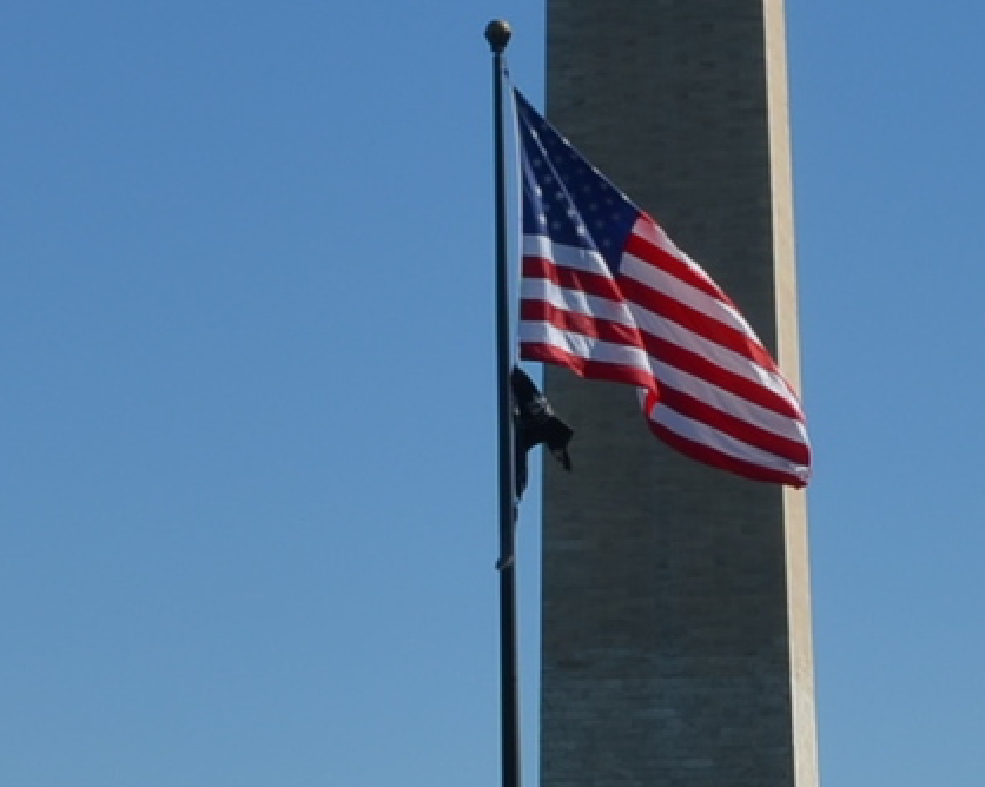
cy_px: 266
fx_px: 7838
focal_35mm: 269
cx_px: -1044
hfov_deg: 6.9
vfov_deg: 5.7
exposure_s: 1/320
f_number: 9
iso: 100
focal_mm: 32
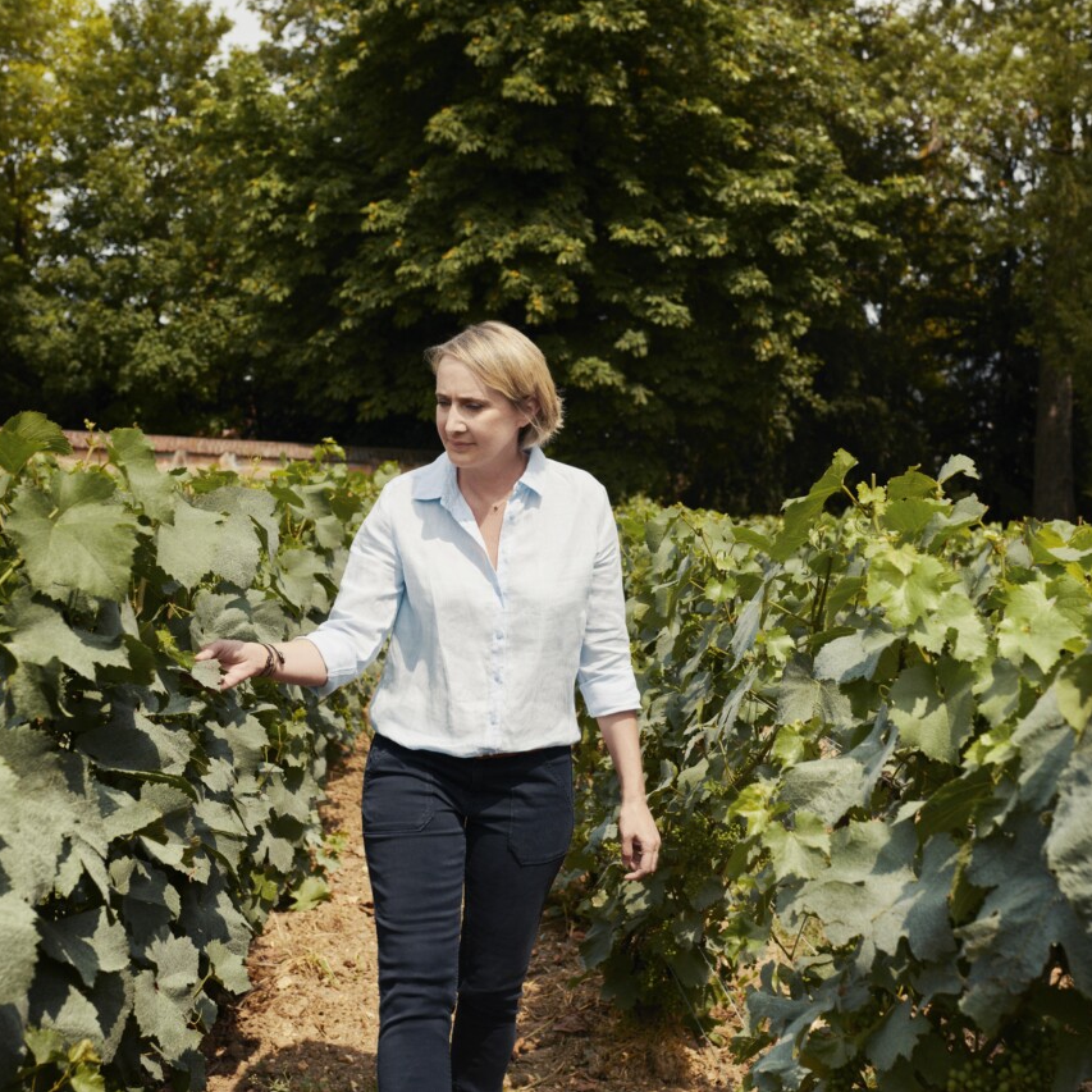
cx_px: 550
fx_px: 1606
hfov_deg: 37.6
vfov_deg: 37.6
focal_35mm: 45
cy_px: 543
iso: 400
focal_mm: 35
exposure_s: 1/3200
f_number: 5.6
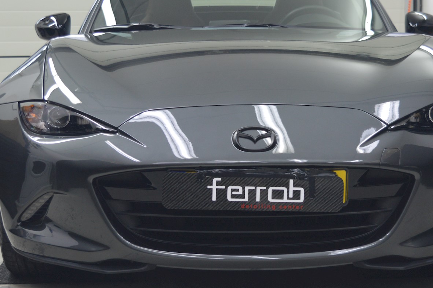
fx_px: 998
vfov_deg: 16.4
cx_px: 252
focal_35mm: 83
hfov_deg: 24.5
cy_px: 118
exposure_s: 1/40
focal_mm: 34
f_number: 4.5
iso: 400
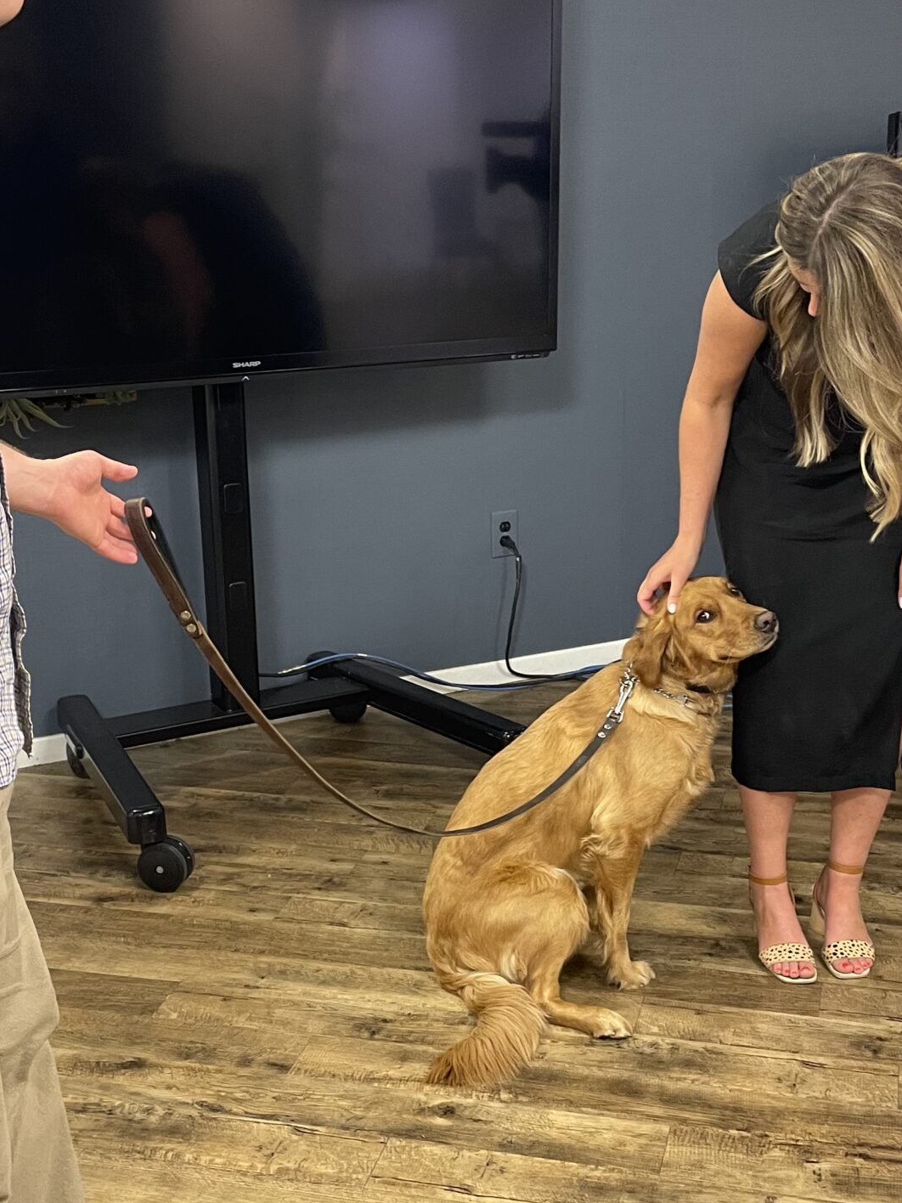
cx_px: 454
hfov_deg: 30.9
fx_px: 1633
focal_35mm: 47
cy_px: 688
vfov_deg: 40.3
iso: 200
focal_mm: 4.2
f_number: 1.6
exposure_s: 1/60
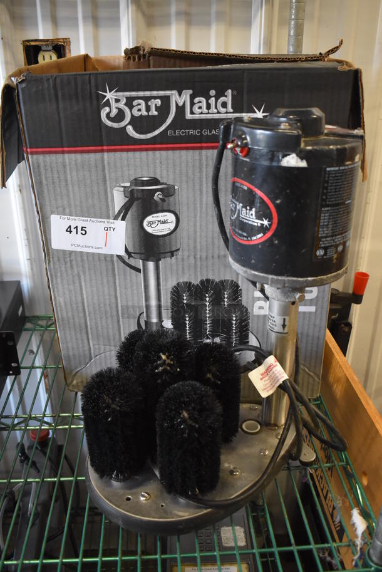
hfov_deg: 40.0
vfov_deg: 57.2
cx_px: 191
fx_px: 524
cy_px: 286
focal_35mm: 33
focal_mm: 22
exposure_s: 1/125
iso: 3200
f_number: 3.8
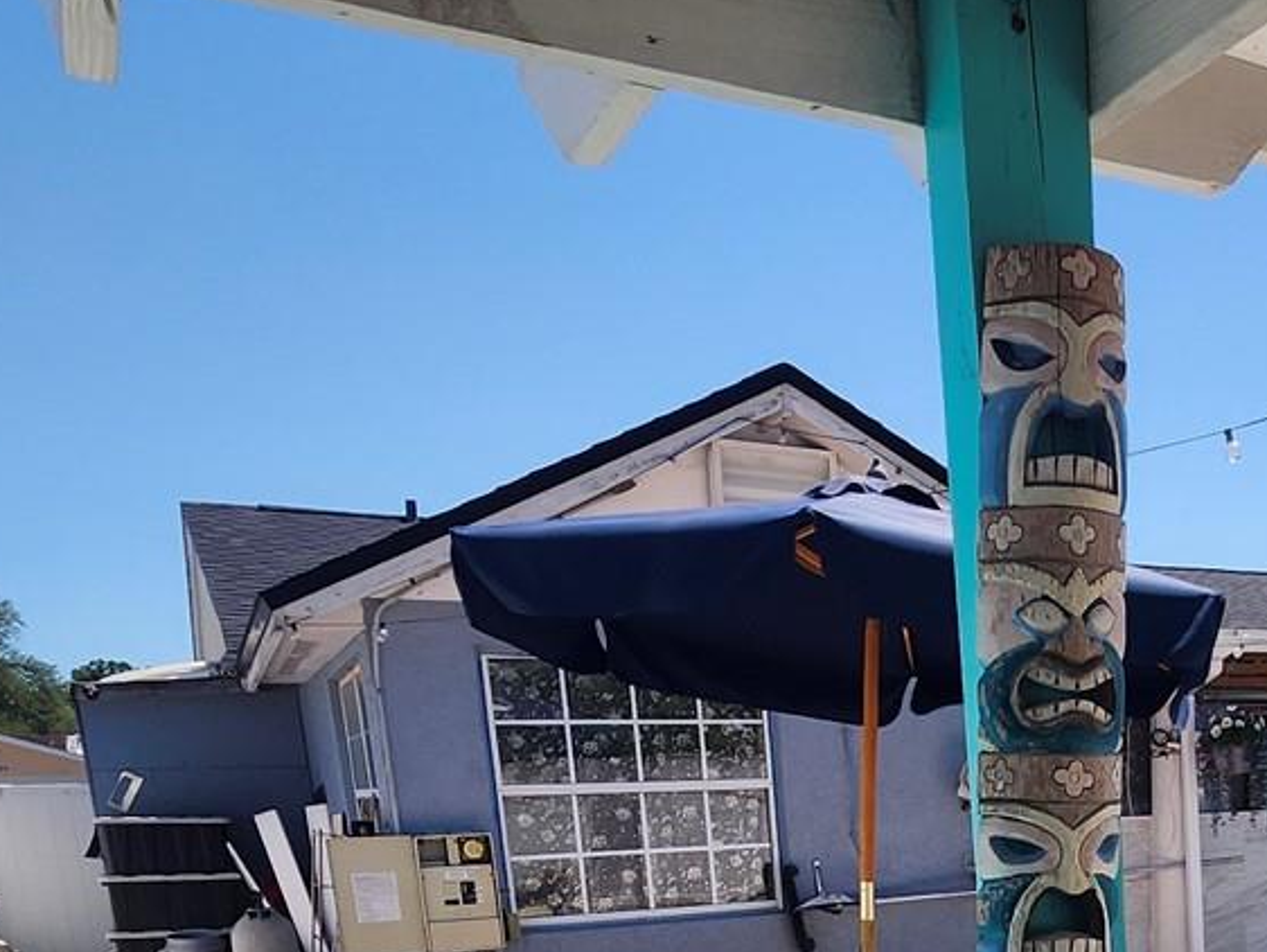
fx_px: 1355
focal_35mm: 37
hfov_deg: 45.1
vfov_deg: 33.6
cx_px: 1157
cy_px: 1049
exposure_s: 1/2503
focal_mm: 1.74
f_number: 2.2
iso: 40
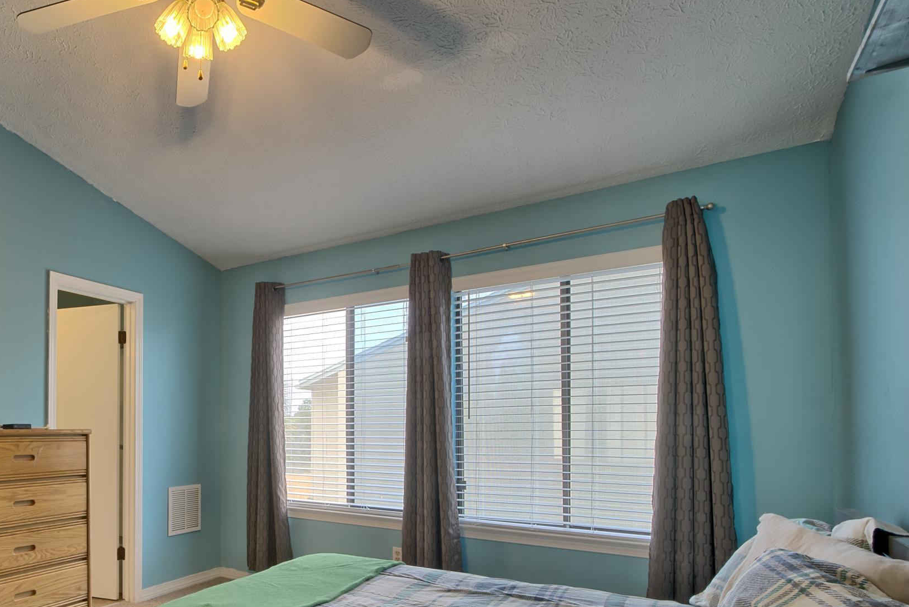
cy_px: 428
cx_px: 226
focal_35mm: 22
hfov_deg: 73.0
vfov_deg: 55.4
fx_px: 556
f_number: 13
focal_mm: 12
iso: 200
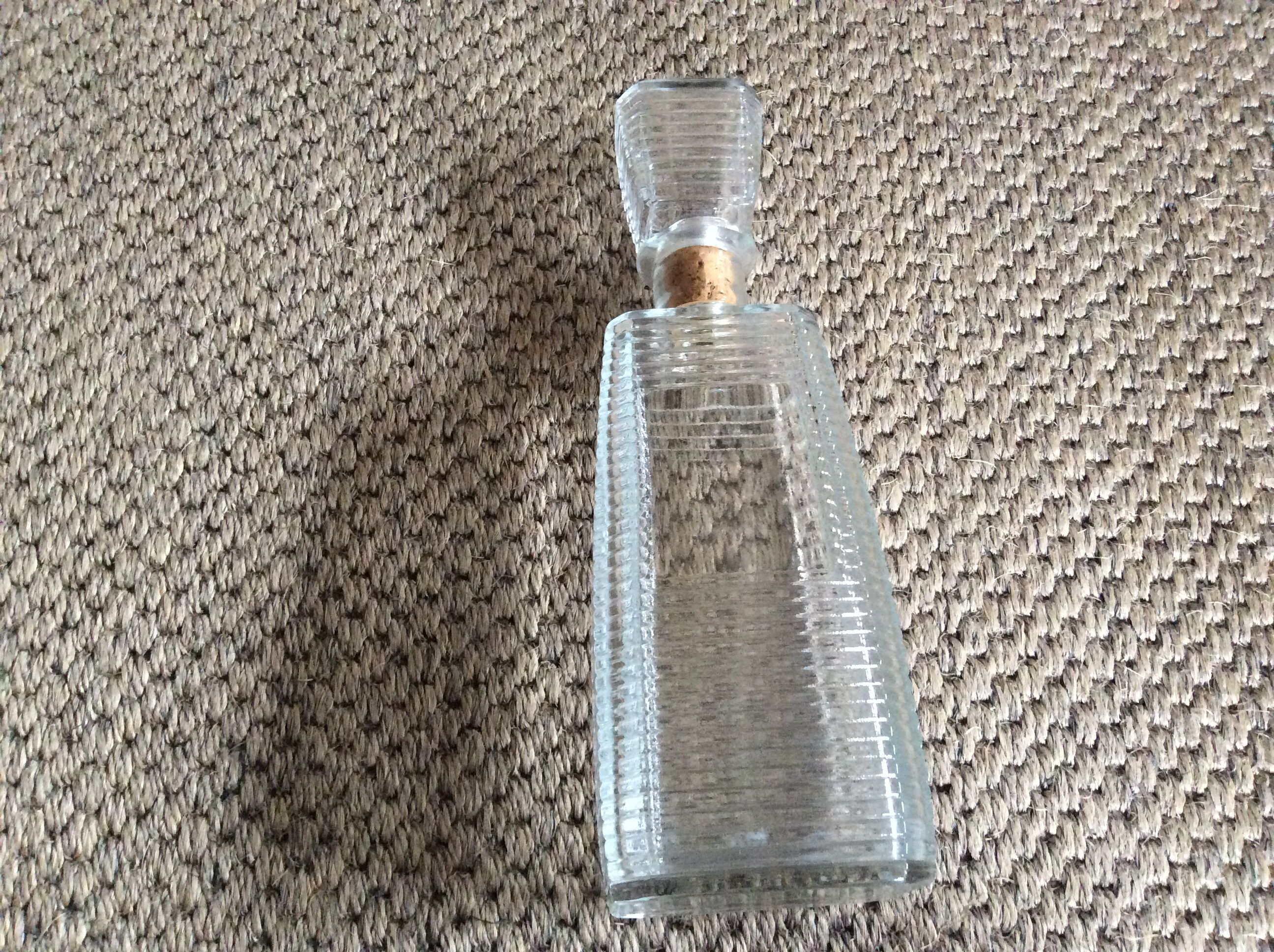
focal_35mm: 32
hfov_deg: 56.9
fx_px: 1176
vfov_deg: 44.1
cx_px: 637
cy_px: 476
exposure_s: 1/25
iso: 320
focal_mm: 3.3
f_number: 2.4
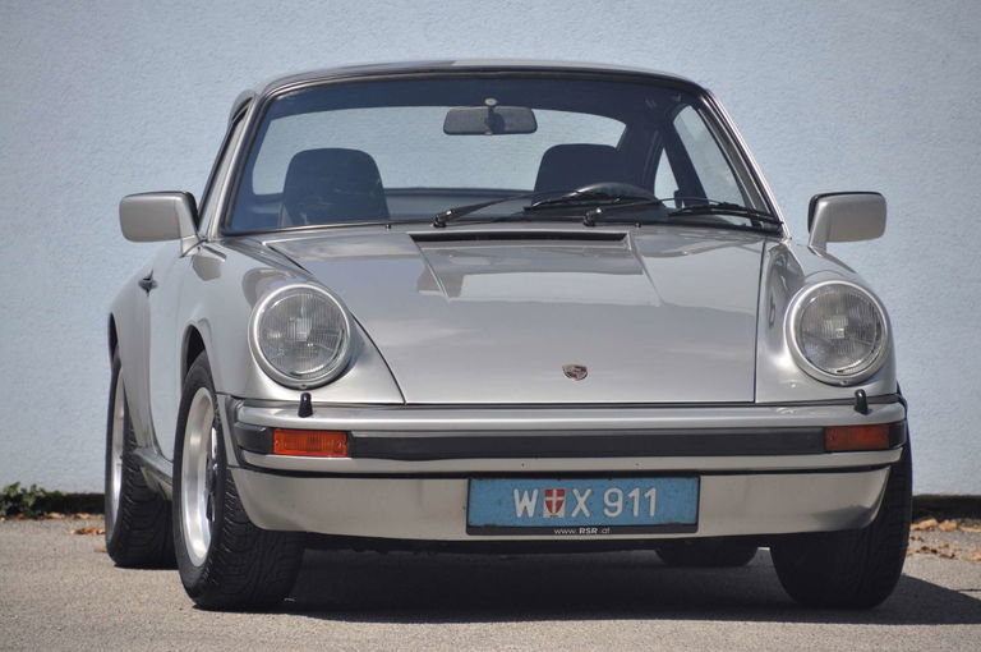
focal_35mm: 360
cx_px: 490
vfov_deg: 3.8
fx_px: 9797
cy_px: 326
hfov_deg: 5.7
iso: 500
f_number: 6.3
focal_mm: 240
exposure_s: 1/800
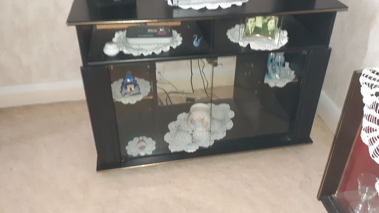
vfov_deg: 35.3
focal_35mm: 33
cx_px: 196
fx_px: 332
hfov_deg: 59.5
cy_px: 72
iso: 1000
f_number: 1.9
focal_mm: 3.6
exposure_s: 1/17
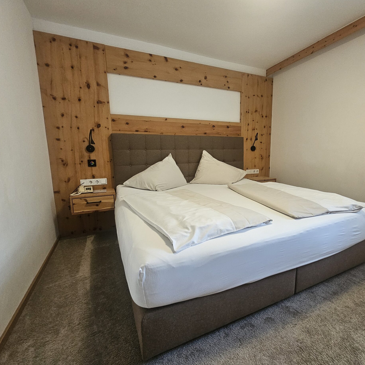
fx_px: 191
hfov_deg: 86.6
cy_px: 184
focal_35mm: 16
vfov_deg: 87.4
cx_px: 214
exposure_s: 1/70.8
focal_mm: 2.2
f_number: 2.2
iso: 320
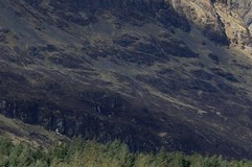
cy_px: 261
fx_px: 2321
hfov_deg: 5.8
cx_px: 721
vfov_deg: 4.1
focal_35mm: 332
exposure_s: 1/250
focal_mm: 50
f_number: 11
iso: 200
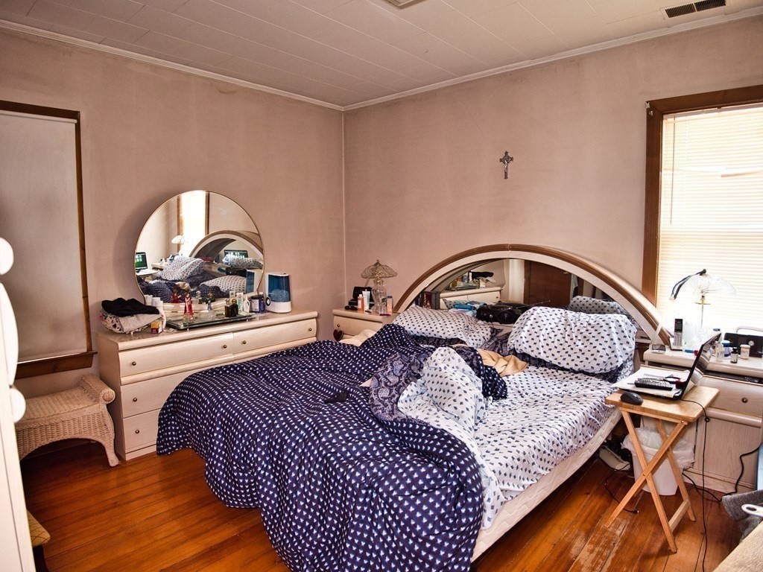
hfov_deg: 76.4
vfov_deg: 61.1
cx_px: 382
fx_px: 485
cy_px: 286
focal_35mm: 22
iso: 200
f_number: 1.7
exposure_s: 1/100
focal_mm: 11
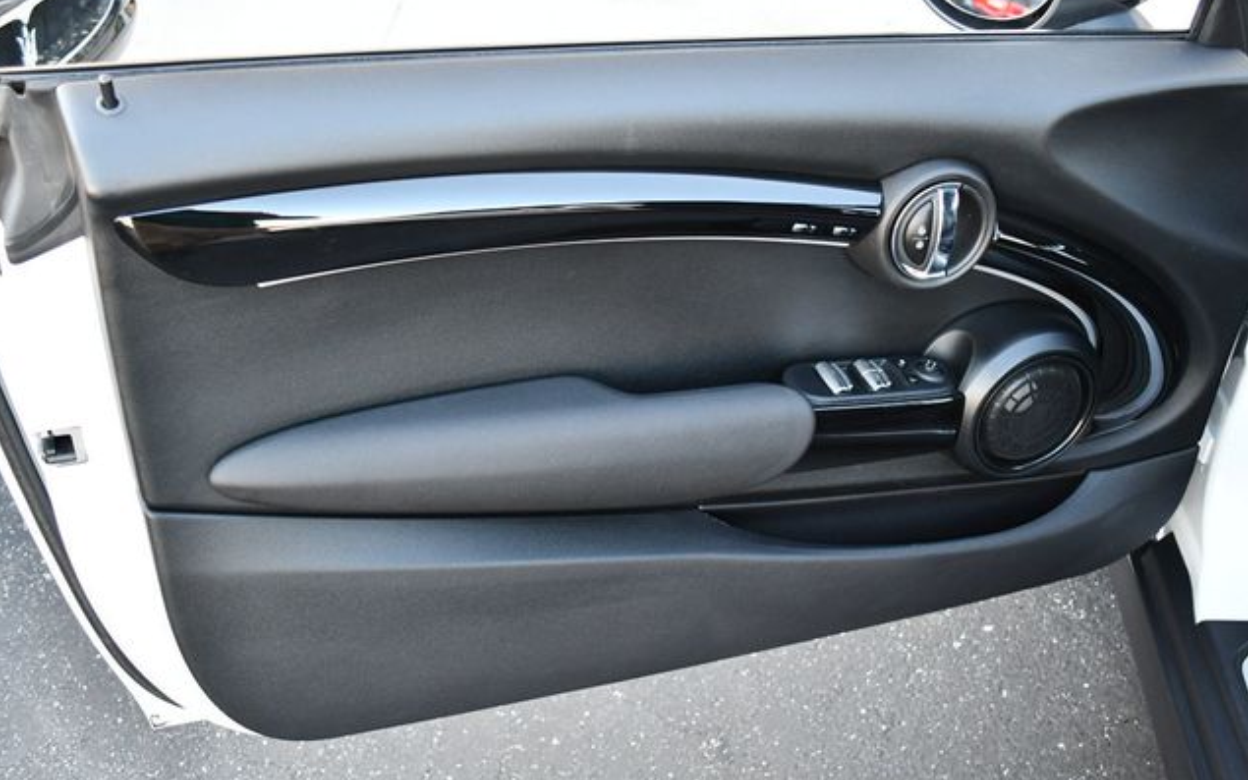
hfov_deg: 52.7
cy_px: 367
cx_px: 623
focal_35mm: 37
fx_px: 1259
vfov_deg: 34.4
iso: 800
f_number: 3.5
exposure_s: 1/200
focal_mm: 18
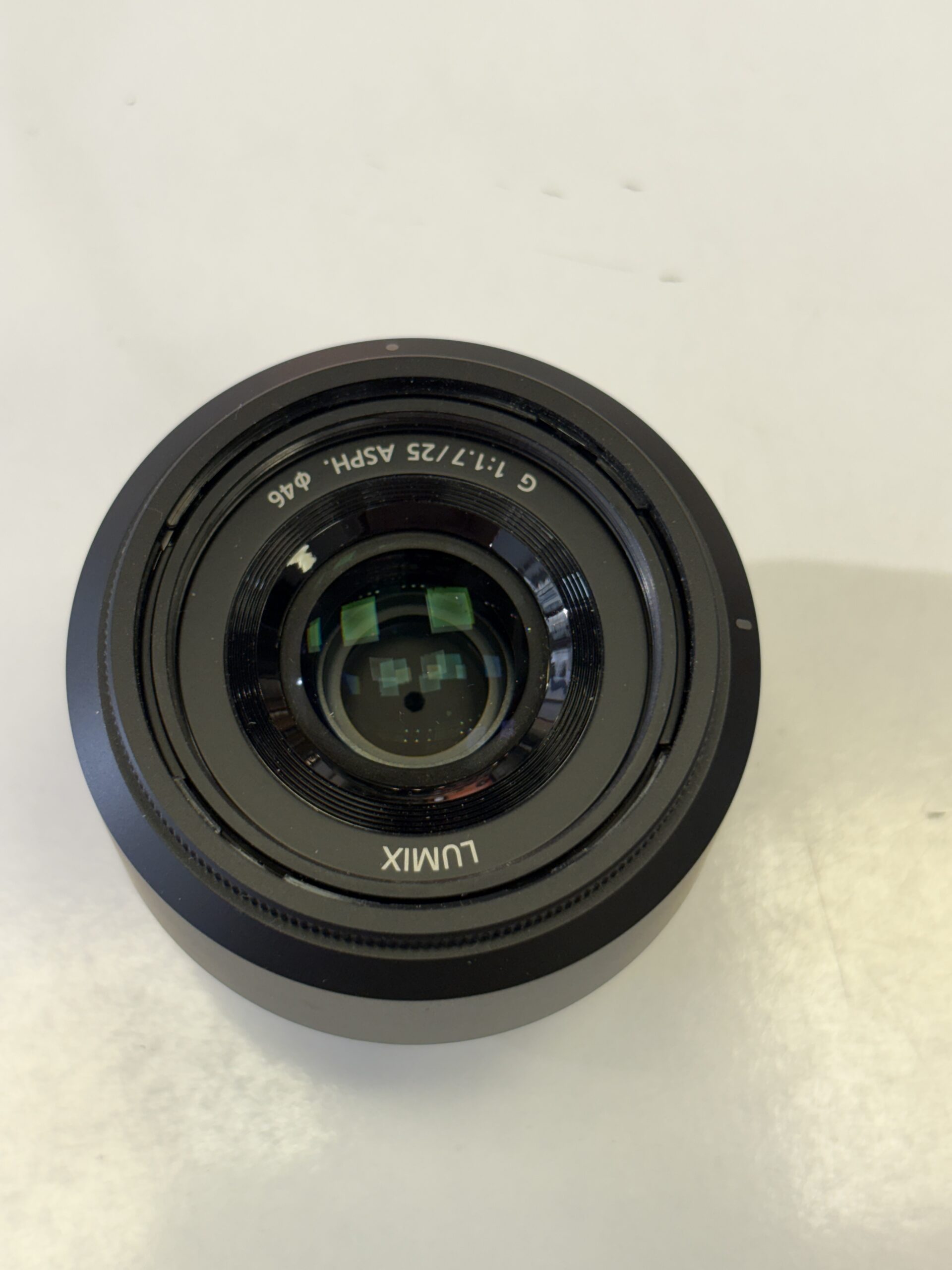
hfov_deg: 28.0
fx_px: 1907
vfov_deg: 36.8
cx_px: 476
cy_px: 635
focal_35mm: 52
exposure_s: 1/50
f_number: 1.6
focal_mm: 5.96
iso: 32
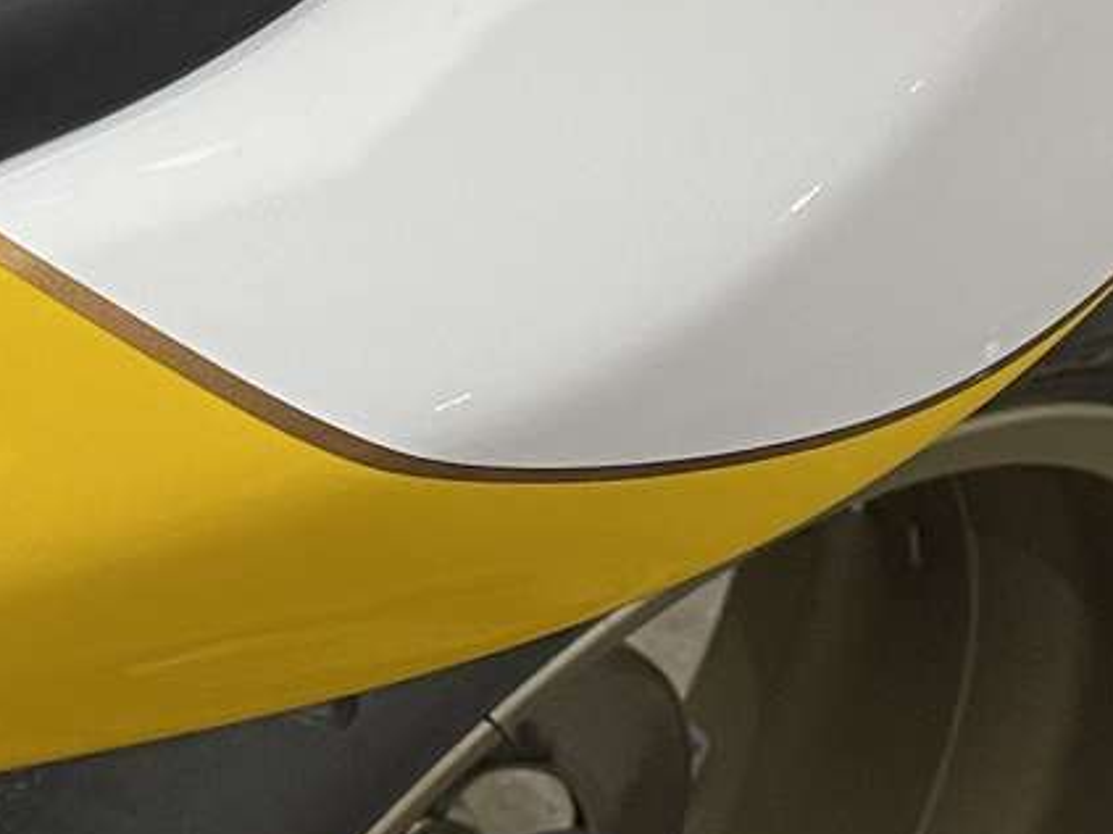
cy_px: -184
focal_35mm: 123
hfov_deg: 15.7
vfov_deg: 11.8
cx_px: 11
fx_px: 3954
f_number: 1.6
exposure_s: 1/50
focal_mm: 4.2
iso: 160
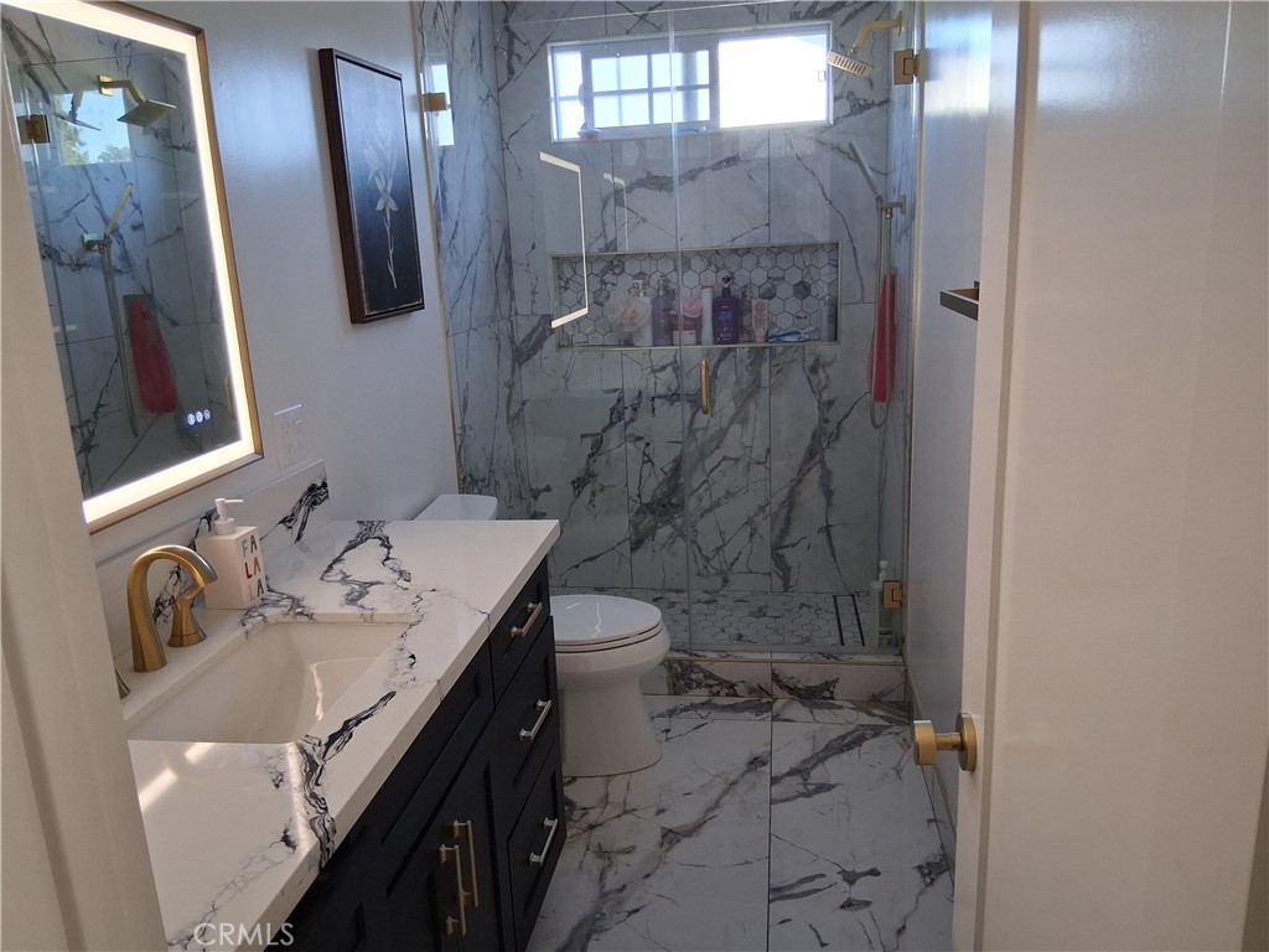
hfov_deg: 67.3
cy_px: 476
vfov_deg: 53.1
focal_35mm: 26
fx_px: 953
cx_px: 634
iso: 250
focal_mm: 3.98
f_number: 1.8
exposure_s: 1/100
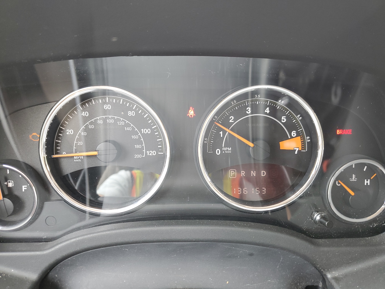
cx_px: 192
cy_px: 144
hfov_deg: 67.3
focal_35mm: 26
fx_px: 289
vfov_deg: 53.1
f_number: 1.5
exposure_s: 1/60.2
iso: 65
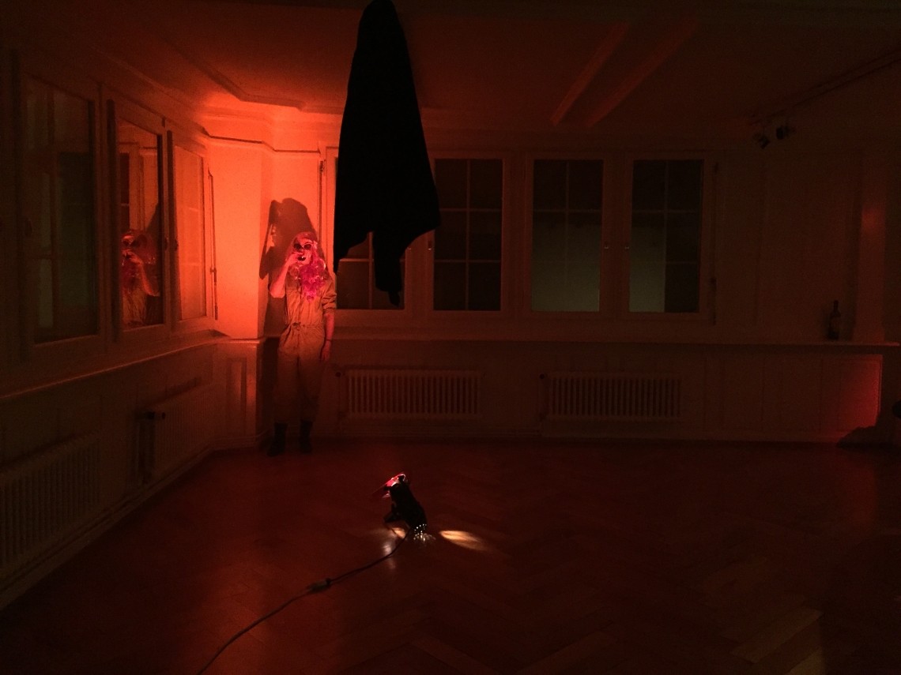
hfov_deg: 61.7
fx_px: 755
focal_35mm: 29
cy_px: 338
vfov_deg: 48.2
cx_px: 450
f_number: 2.2
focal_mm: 4.15
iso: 400
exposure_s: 1/17
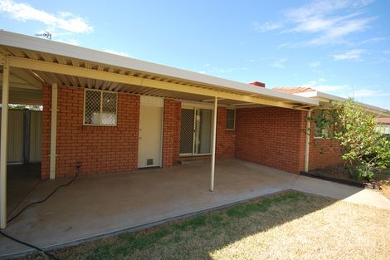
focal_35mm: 15
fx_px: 162
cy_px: 130
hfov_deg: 100.4
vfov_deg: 77.3
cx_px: 195
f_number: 5.6
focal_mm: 10
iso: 100
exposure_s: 1/125
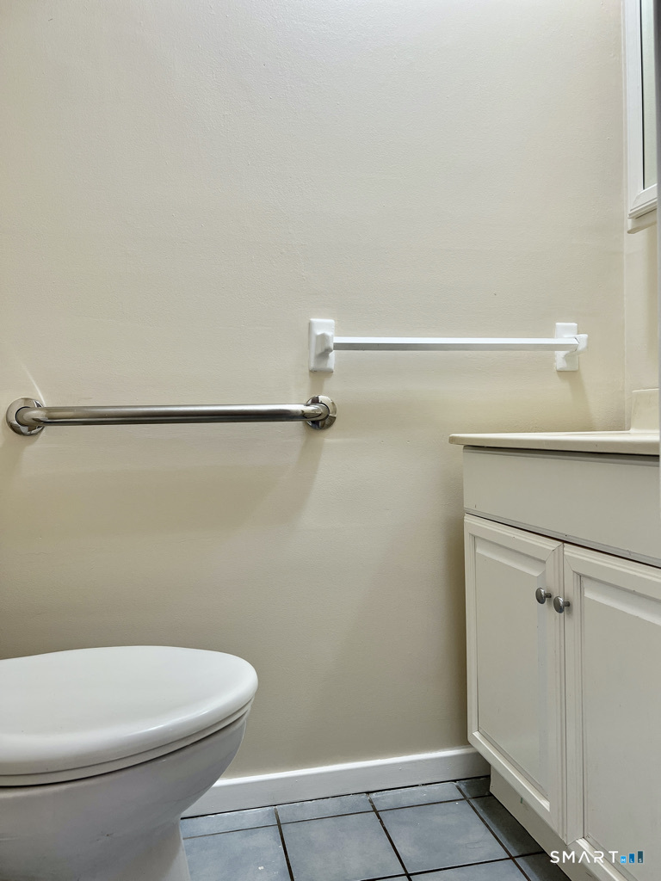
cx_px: 330
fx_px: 662
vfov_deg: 67.3
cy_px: 440
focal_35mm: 26
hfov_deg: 53.1
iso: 64
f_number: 1.5
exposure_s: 1/120
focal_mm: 5.7
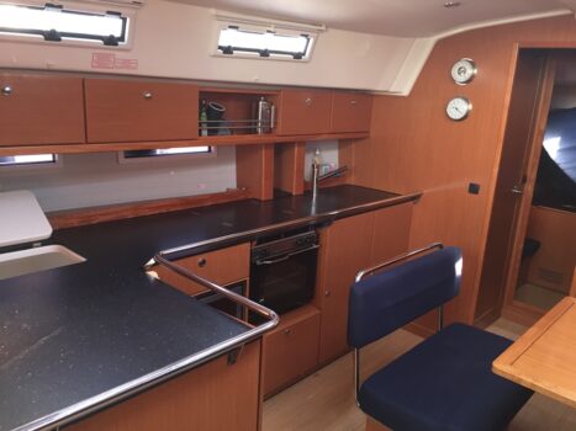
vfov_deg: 48.2
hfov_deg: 61.7
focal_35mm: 29
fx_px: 482
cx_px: 288
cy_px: 216
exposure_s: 1/33
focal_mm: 4.15
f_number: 2.2
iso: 125
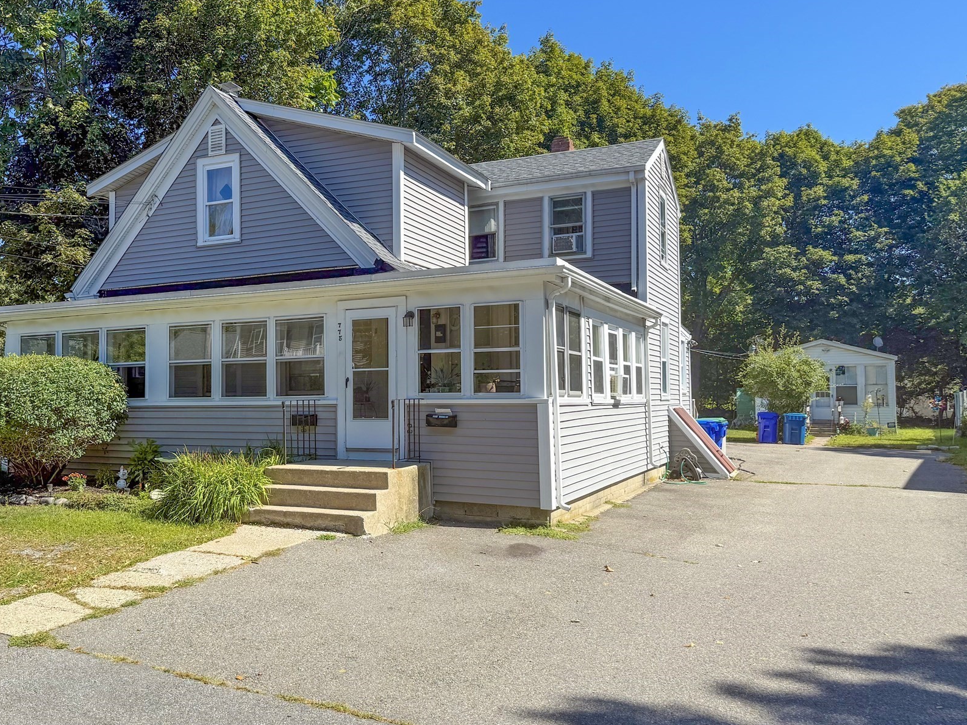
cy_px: 363
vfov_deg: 45.4
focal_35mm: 31
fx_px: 866
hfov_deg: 57.5
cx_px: 349
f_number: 1.78
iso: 80
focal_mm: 6.76
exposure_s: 1/3021
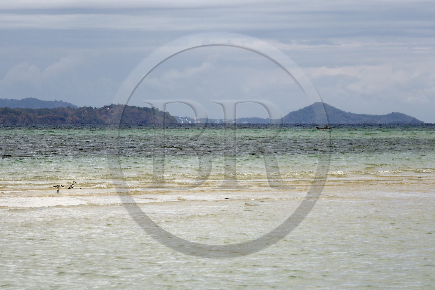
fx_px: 2416
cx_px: 218
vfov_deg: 6.9
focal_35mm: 200
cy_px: 145
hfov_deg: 10.3
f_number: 10
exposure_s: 1/640
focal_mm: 200
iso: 200
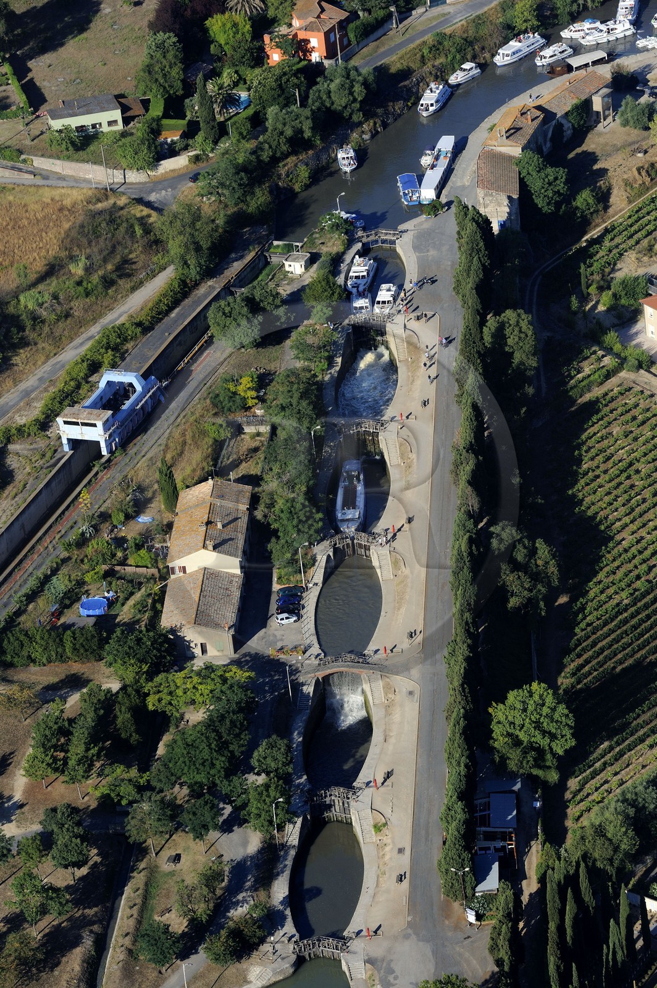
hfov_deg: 8.6
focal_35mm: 160
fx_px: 4387
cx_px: 328
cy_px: 494
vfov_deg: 12.8
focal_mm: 160
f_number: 8
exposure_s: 1/800
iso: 400
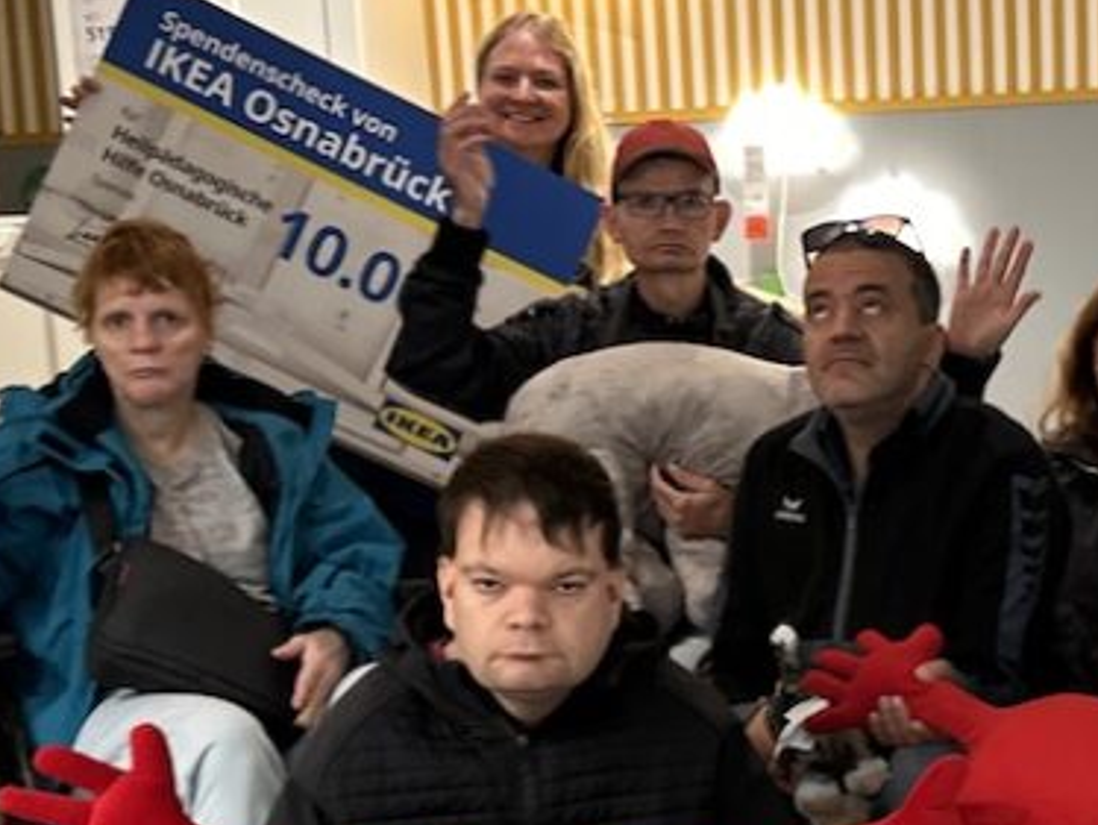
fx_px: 2380
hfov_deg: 25.7
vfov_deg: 19.6
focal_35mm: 75
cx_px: 790
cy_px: 596
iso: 400
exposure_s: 1/50
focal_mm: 6.86
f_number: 1.78
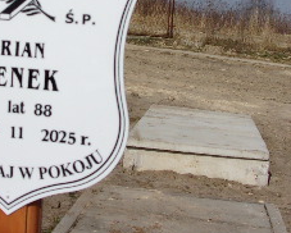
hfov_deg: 24.2
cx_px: 45
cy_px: 24
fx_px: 664
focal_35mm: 77
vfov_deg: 19.6
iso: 80
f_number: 10.8
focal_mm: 5.1
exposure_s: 1/200
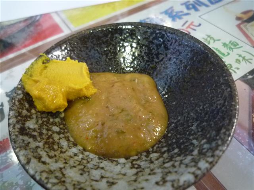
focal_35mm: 25
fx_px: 183
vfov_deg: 54.9
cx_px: 127
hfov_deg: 69.4
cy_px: 95
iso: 400
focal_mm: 4.4
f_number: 2.8
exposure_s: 1/13
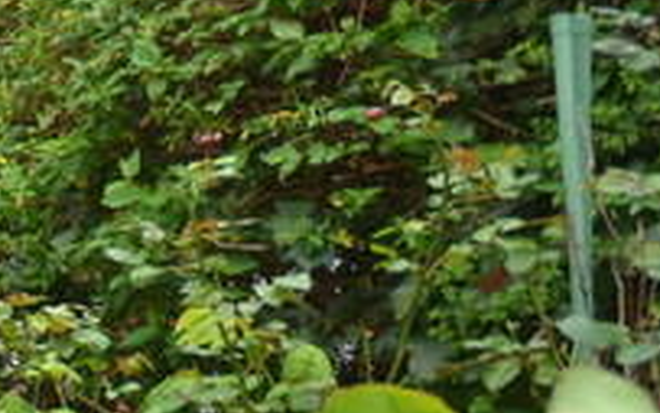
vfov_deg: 16.5
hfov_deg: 15.4
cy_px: 433
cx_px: -901
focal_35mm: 77
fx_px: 1385
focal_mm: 10
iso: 200
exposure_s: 1/125
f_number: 5.6
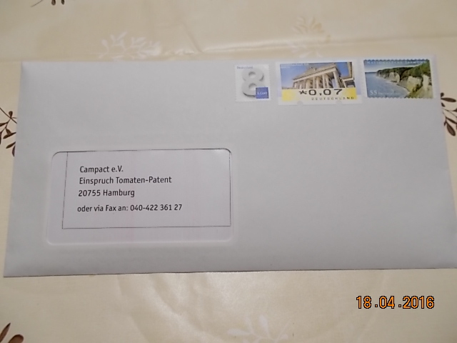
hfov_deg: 67.3
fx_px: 343
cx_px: 228
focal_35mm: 26
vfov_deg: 53.1
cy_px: 172
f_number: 3.2
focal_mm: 4.6
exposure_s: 1/25
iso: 125
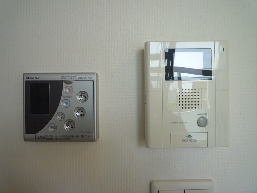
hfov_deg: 69.4
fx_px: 186
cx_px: 128
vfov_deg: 54.9
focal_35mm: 25
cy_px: 96
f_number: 2.8
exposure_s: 1/80
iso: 80
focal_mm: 4.4
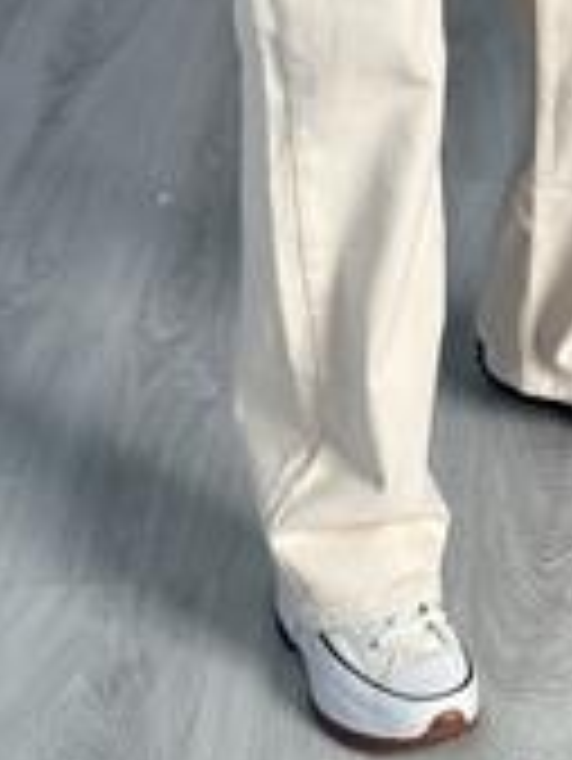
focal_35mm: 144
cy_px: -22
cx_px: 455
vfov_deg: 13.5
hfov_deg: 10.3
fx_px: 3169
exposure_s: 1/289
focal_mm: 6.86
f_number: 1.78
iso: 80
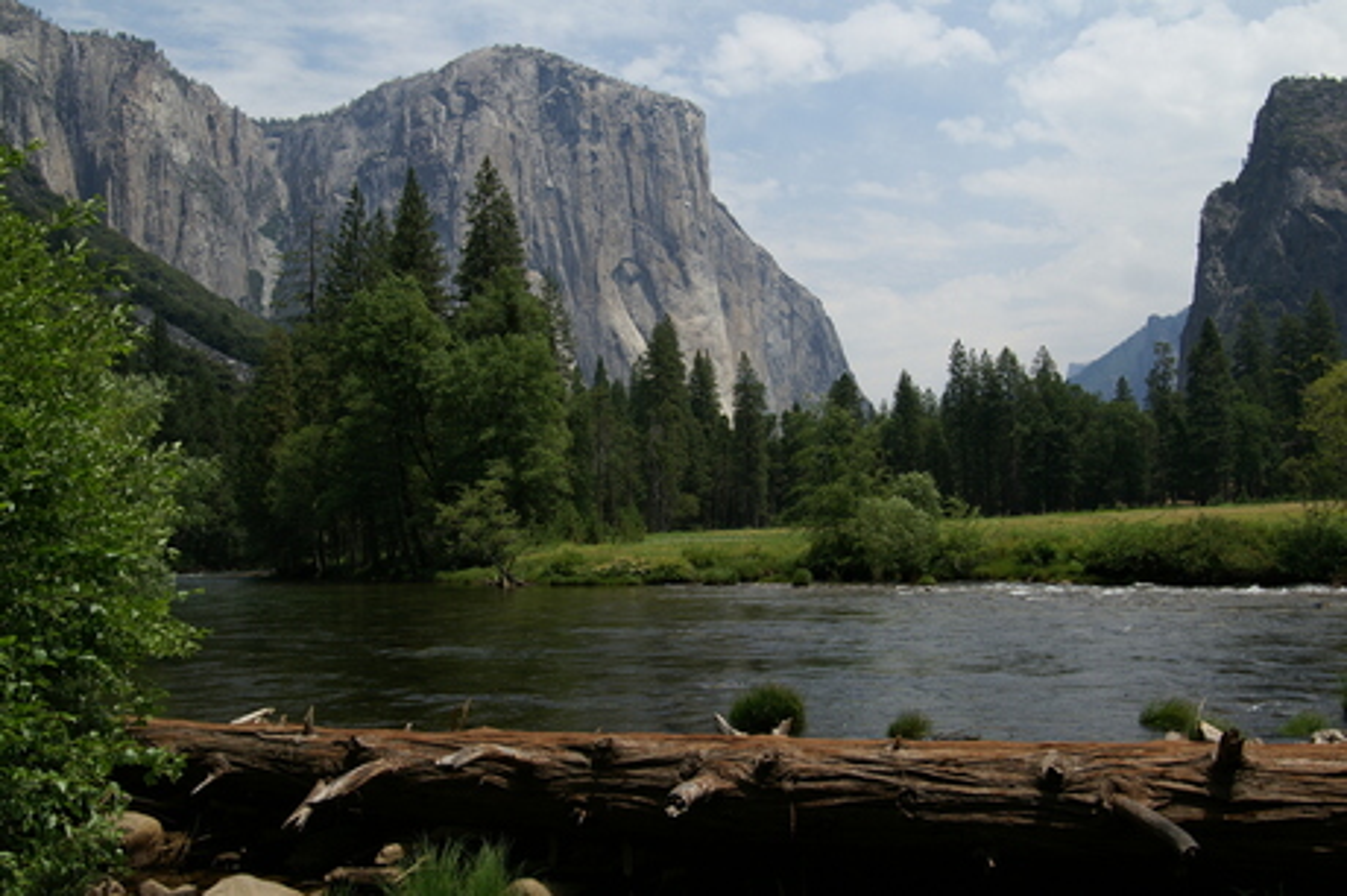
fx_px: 1234
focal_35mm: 33
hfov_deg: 57.3
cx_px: 674
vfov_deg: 39.9
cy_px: 448
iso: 100
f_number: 6.7
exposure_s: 1/750
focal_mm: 22
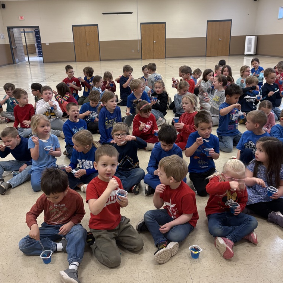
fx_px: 287
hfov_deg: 52.5
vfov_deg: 52.5
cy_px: 136
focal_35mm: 31
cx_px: 141
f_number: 1.6
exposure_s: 1/120
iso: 250
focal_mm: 5.96
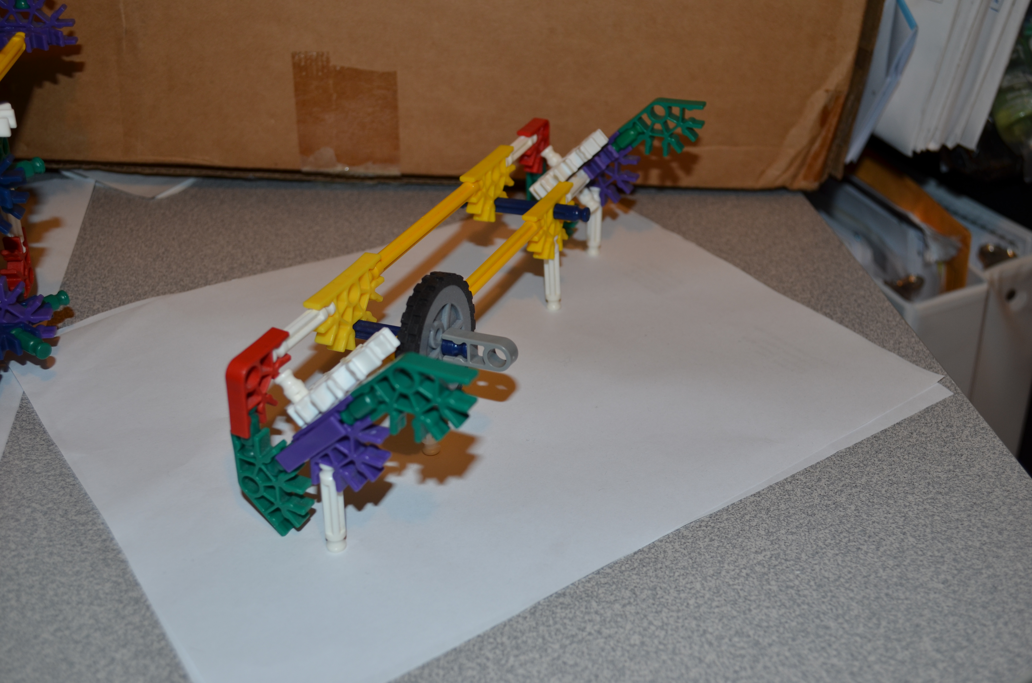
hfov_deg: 49.6
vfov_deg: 34.1
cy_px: 342
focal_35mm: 39
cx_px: 516
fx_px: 1116
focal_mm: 26
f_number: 5.6
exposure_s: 1/30
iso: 200
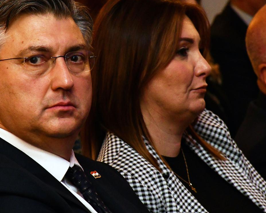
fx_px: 2676
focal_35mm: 340
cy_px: 96
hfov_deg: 5.7
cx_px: 60
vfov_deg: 4.6
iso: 3200
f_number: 10
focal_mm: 140
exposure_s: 1/60
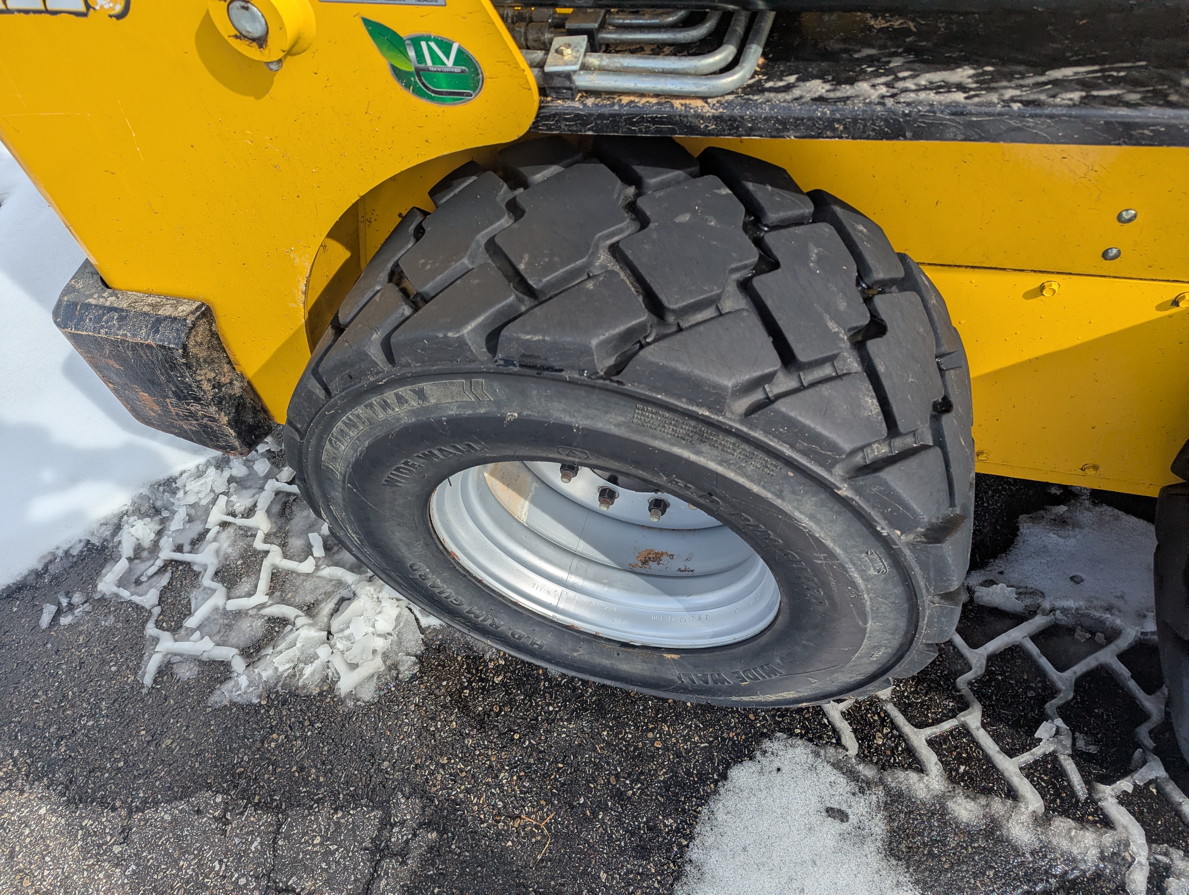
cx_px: 594
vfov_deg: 56.9
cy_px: 448
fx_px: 826
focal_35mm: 24
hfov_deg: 71.5
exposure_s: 1/2463
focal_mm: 6.81
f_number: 1.85
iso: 49
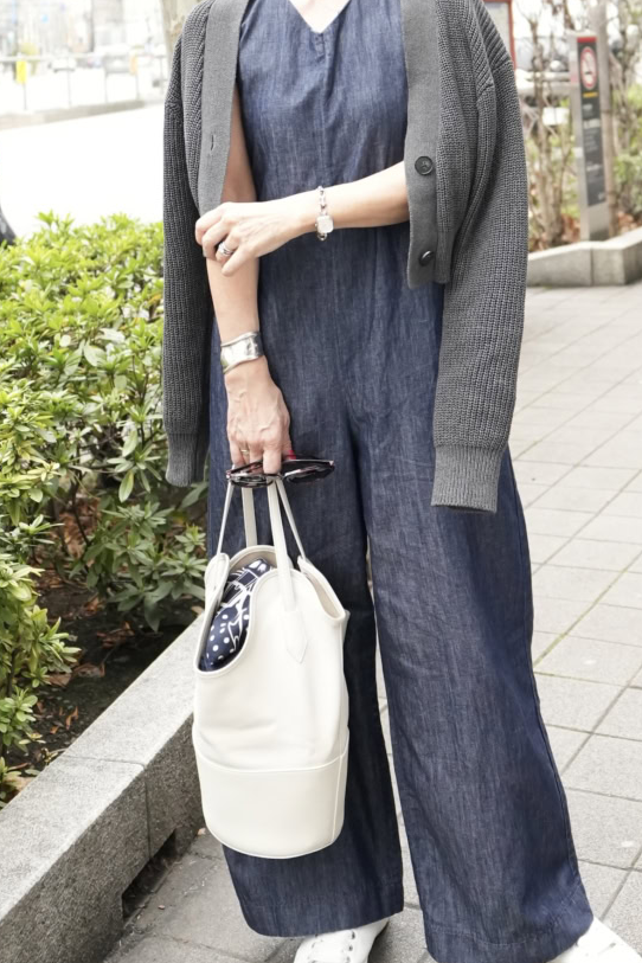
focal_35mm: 51
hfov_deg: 26.4
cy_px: 374
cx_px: 391
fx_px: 1364
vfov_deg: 38.7
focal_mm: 24
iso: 4000
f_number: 2.8
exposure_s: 1/1880
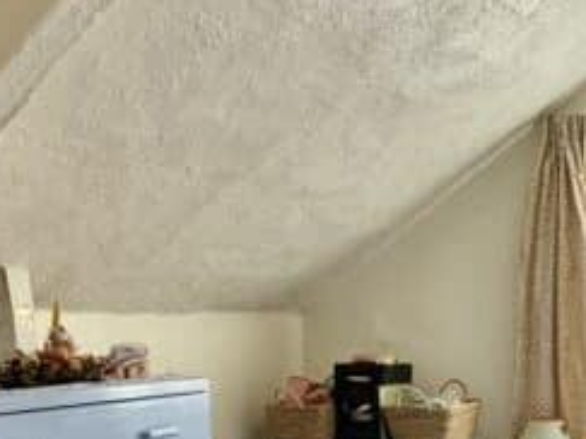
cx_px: 318
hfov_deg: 32.7
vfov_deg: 23.2
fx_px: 998
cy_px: 494
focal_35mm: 59
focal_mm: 2.22
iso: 320
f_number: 2.2
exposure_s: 1/74
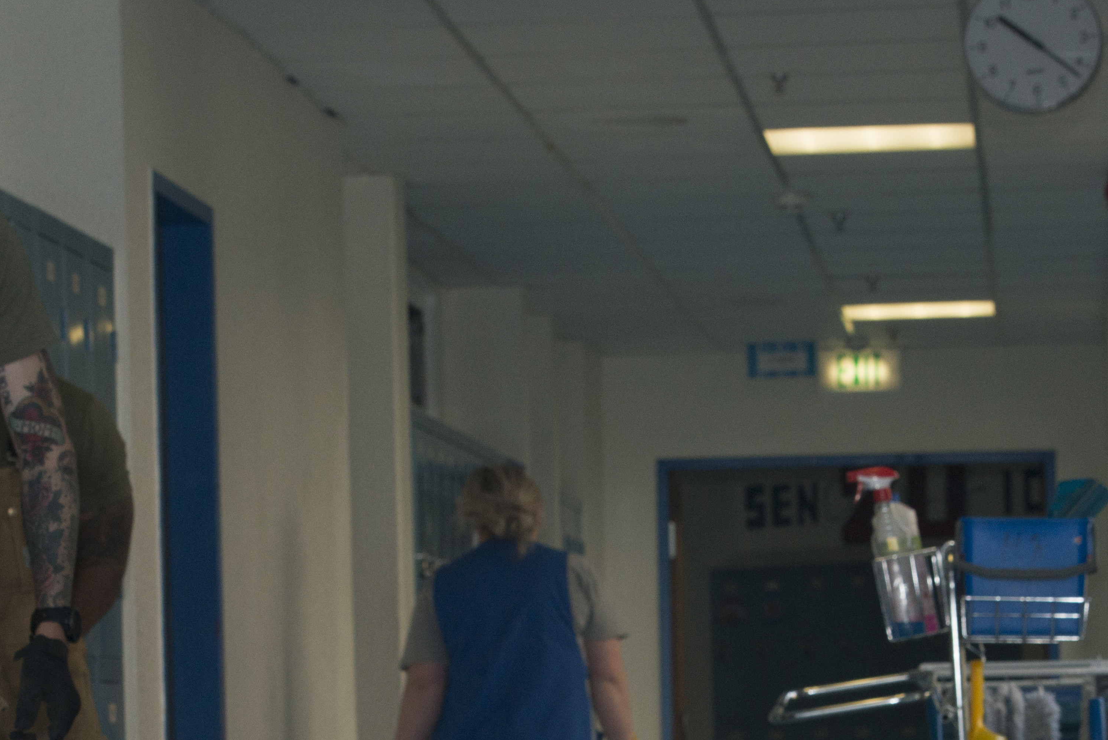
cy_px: 885
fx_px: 5203
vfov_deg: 8.1
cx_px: 591
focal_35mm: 169
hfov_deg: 12.2
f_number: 5
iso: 500
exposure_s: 1/250
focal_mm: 70
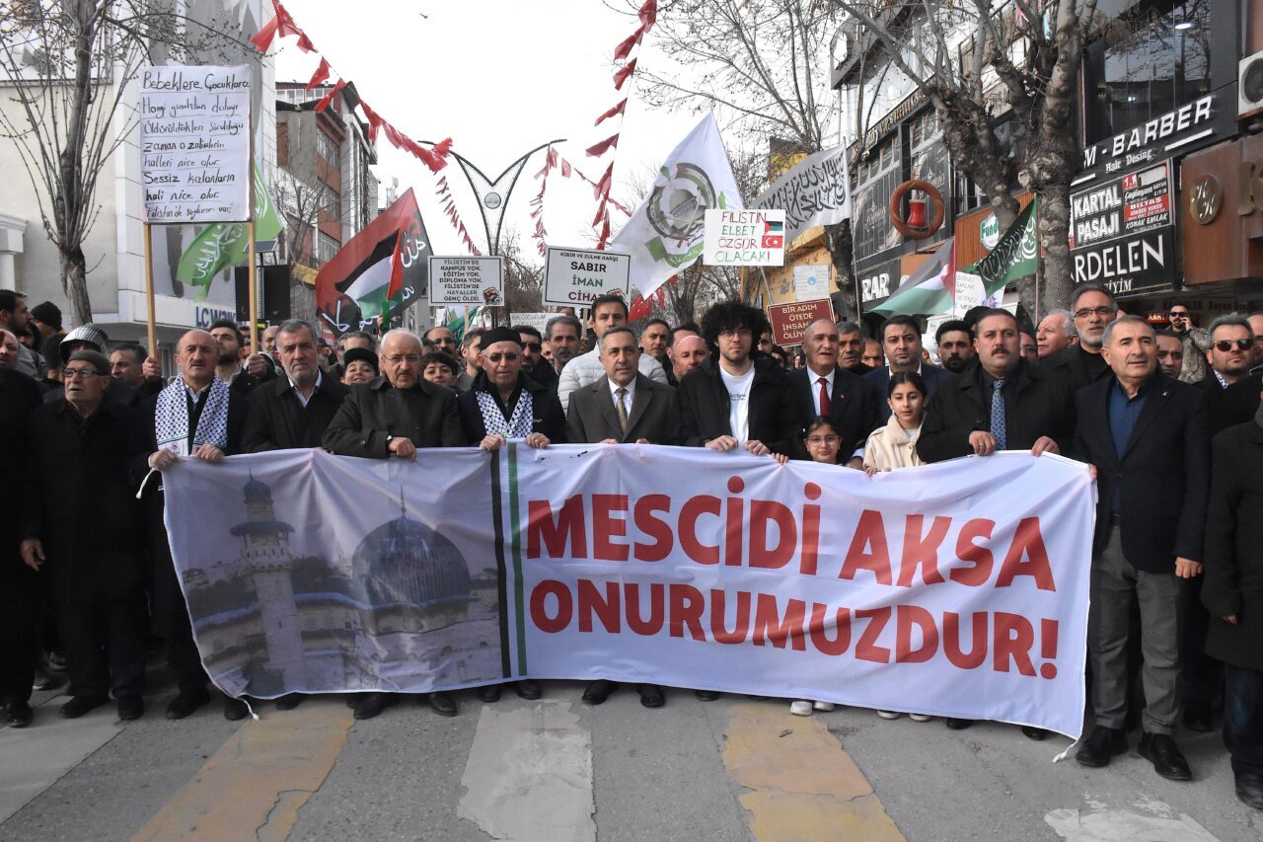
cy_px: 421
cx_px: 632
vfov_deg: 47.9
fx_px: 947
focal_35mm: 27
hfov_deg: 67.4
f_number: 14
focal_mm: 18
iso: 3200
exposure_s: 1/800
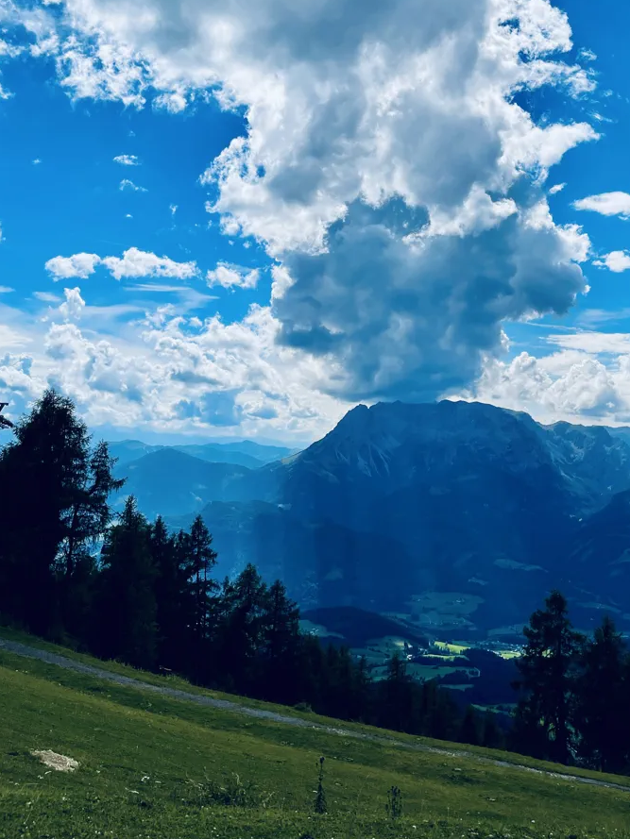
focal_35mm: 38
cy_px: 256
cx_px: 425
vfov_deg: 47.9
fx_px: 922
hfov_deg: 37.3
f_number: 1.6
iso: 32
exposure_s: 1/10000
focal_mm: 5.1
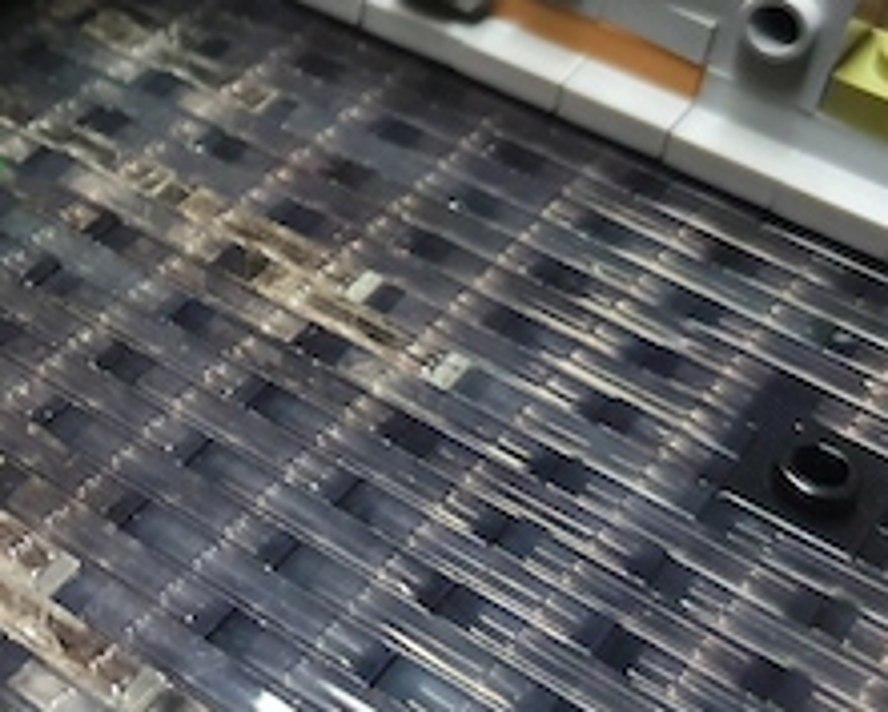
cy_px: 181
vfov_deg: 22.0
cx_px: -113
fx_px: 1814
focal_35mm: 69
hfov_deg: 25.3
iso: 400
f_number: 1.5
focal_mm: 4.32
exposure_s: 1/50
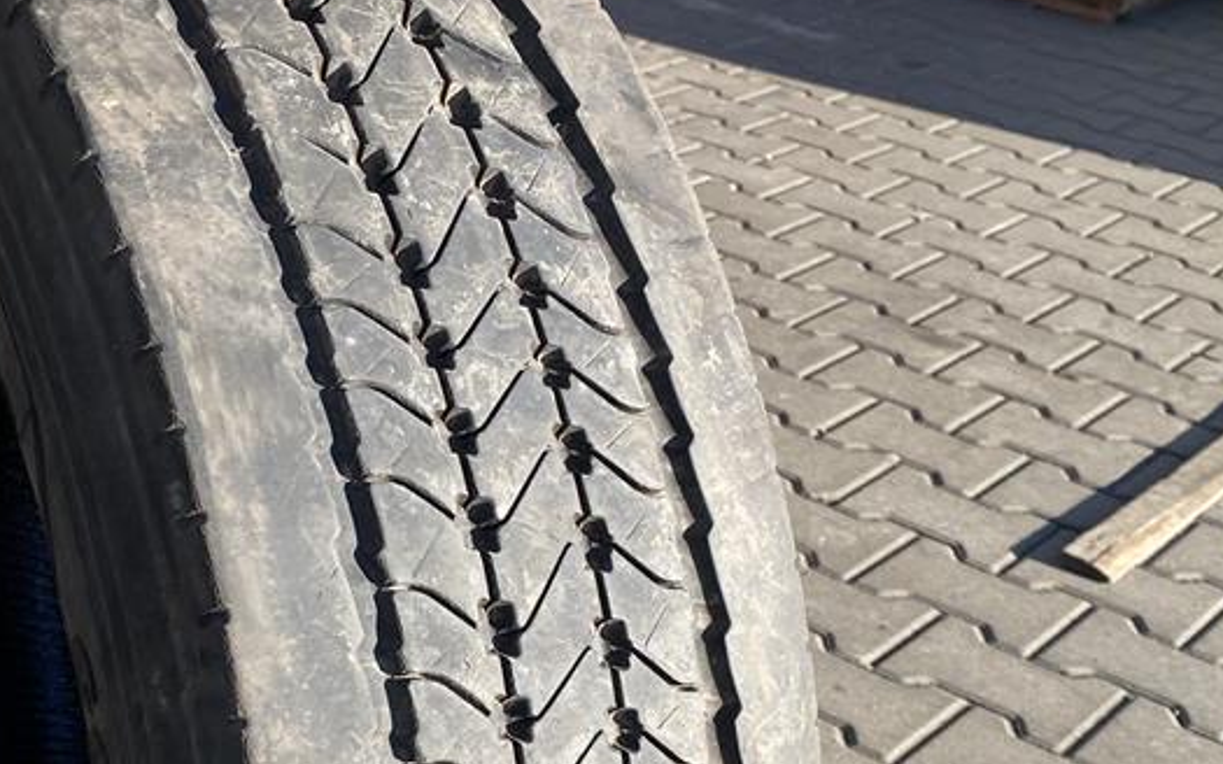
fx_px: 2100
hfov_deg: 32.2
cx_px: 408
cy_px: 675
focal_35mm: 63
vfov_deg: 20.3
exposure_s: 1/728
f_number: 1.8
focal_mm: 4.25
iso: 32
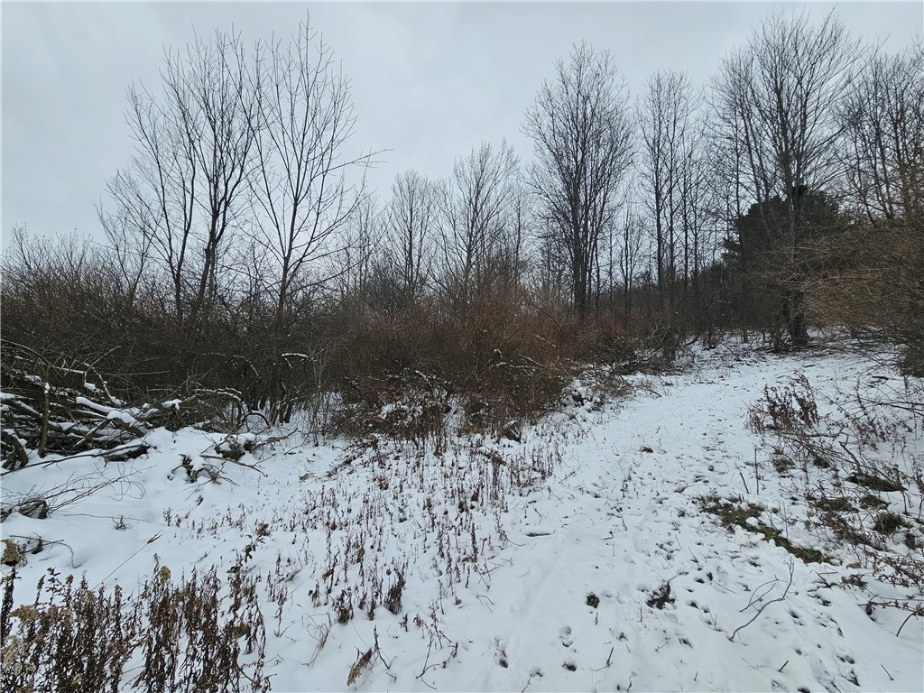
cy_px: 346
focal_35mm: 13
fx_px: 347
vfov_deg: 89.9
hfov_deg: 106.2
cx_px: 462
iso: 50
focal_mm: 2.2
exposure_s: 1/1365
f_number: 2.2
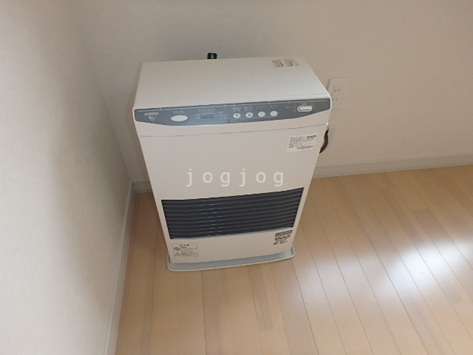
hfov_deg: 79.0
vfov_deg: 63.4
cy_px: 178
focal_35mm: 21
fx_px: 287
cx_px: 236
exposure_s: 1/30
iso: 200
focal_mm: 3.7
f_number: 3.5
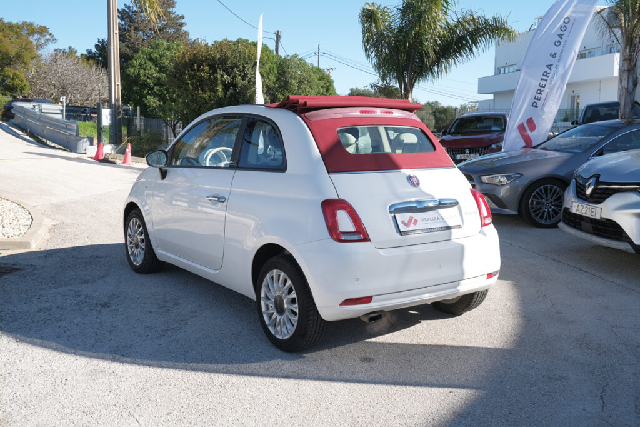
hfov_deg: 51.9
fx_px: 658
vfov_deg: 36.0
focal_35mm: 37
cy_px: 214
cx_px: 320
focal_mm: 24.9
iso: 160
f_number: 9
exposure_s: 1/160
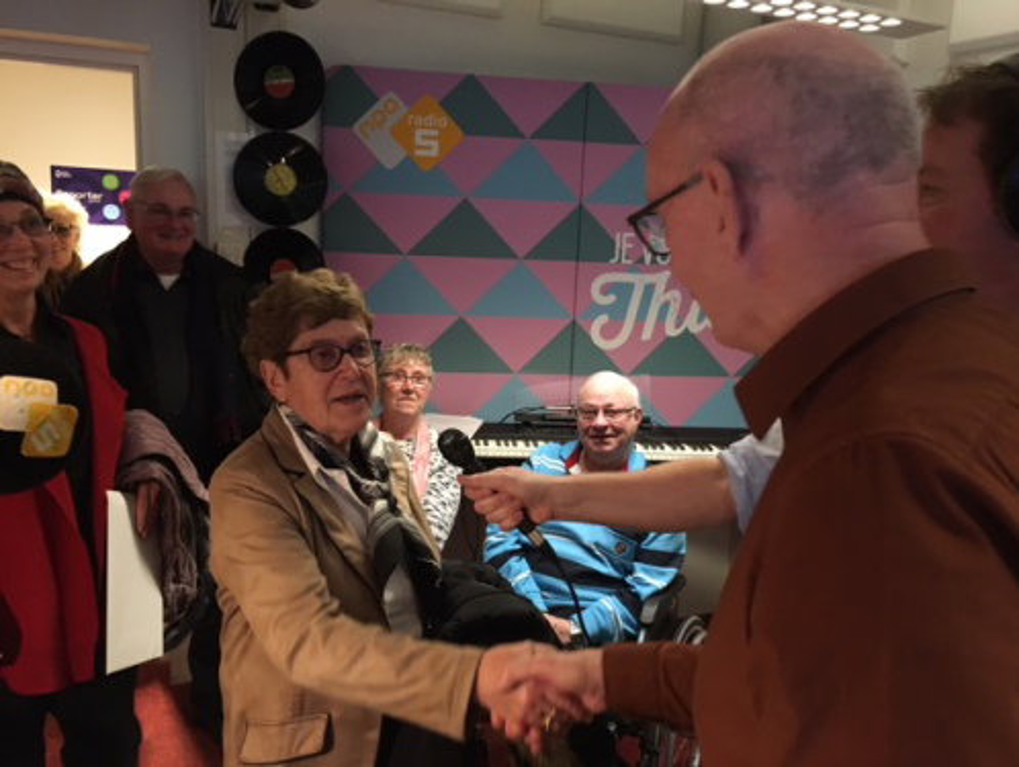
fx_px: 855
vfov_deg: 48.3
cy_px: 384
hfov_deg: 61.6
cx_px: 510
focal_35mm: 29
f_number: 2.2
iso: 200
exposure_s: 1/20
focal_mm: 4.15
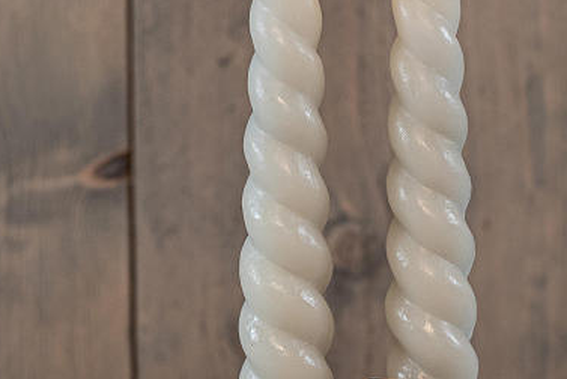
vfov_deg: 8.6
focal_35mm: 159
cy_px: 165
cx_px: 350
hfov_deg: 12.9
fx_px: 2506
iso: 320
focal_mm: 50
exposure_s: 1/15
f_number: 7.1
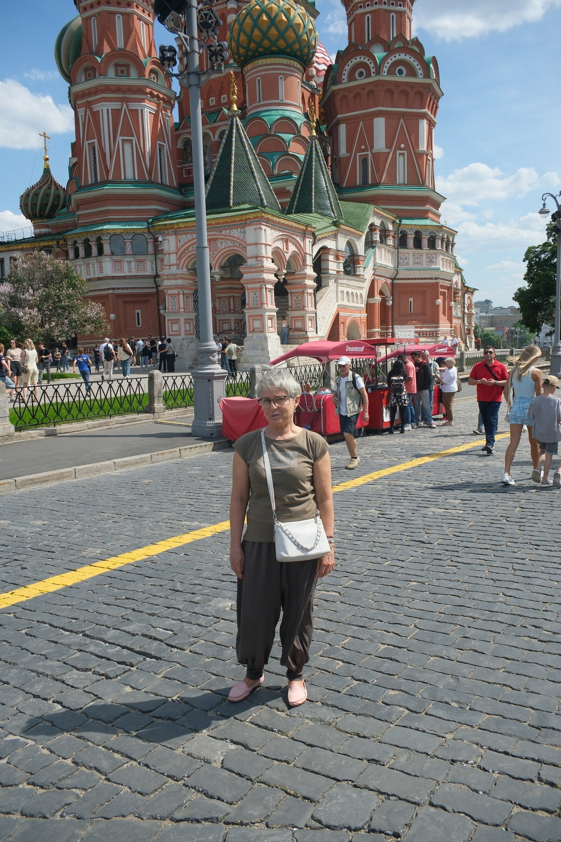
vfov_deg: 67.4
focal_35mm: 27
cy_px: 421
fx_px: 631
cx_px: 280
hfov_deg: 47.9
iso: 320
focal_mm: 18
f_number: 8
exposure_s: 1/550
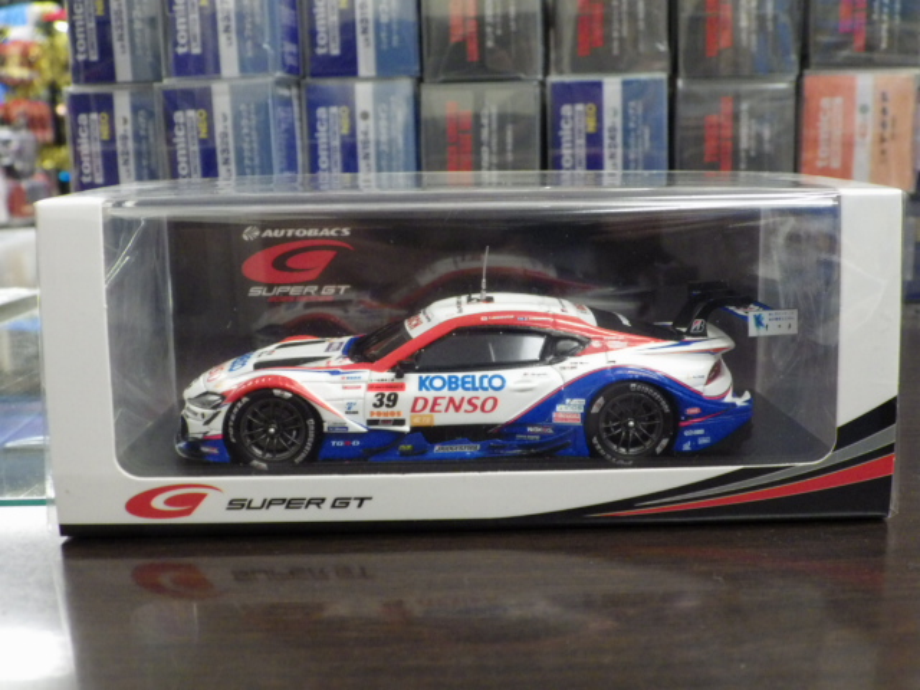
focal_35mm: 41
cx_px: 460
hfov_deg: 45.8
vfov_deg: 35.1
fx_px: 1090
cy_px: 345
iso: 800
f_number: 3.6
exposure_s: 1/45
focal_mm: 7.4
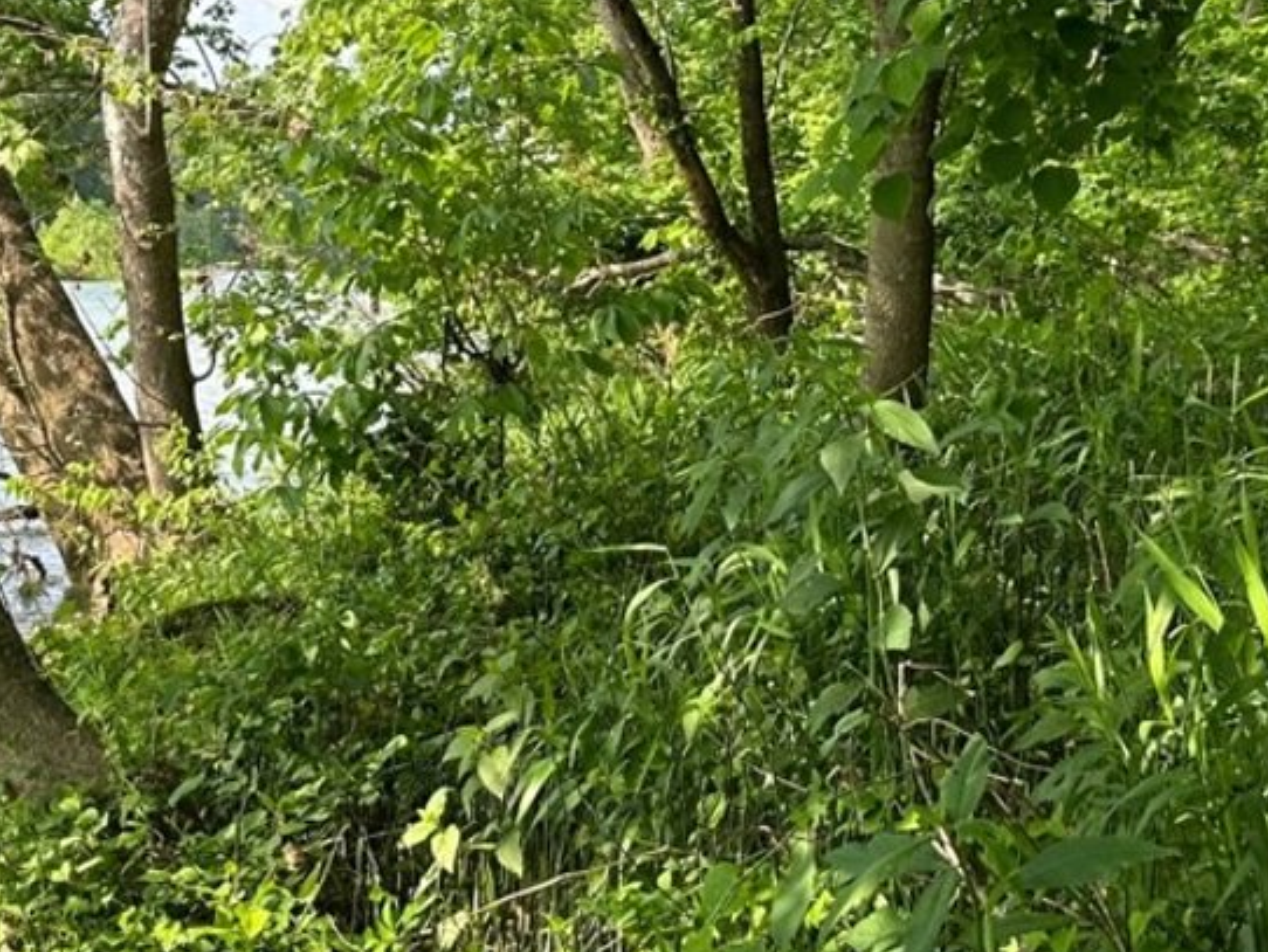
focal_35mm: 67
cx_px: 474
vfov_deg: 21.8
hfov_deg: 28.8
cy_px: 291
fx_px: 2455
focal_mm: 6.86
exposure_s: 1/872
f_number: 1.78
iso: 80
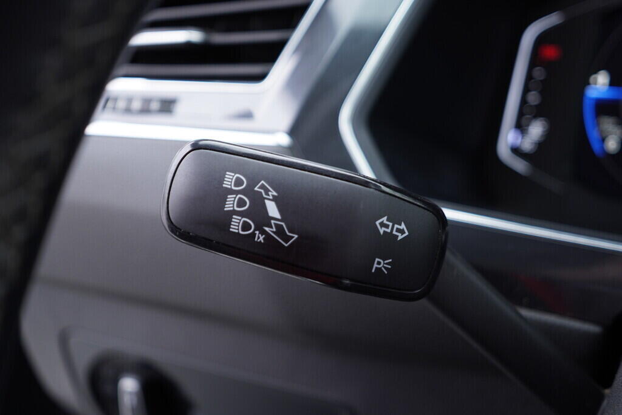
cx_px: 311
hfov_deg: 53.1
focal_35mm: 36
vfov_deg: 36.9
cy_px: 208
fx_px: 622
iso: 250
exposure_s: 1/40
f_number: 2.8
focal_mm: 24
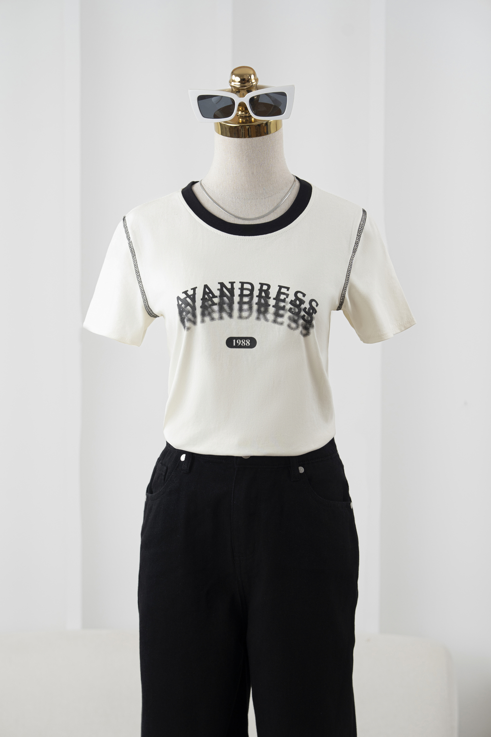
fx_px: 1432
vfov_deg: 28.8
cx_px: 246
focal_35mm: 70
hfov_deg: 19.5
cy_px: 368
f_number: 4.5
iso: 250
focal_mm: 70
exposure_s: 1/125
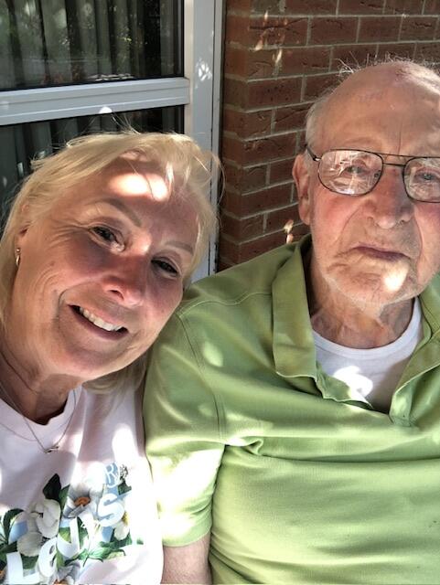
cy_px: 292
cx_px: 220
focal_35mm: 32
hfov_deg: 44.2
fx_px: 542
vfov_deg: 56.8
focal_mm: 2.87
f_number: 2.2
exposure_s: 1/120
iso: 64
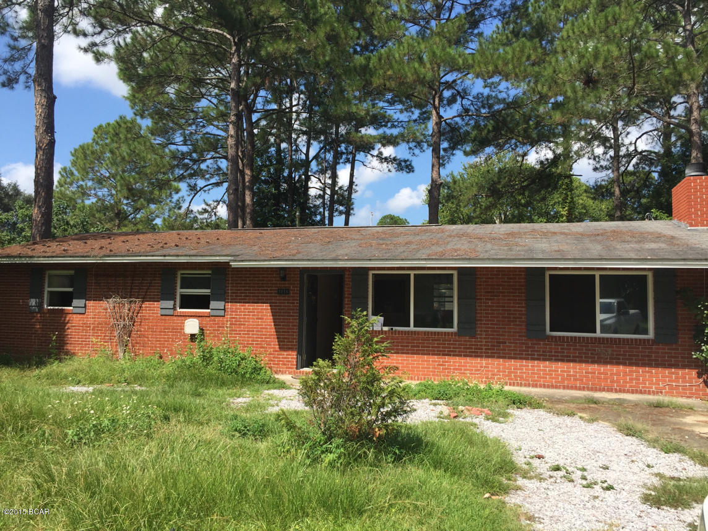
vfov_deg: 48.2
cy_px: 266
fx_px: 593
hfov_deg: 61.7
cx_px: 354
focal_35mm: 29
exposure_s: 1/1647
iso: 32
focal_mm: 4.15
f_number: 2.2
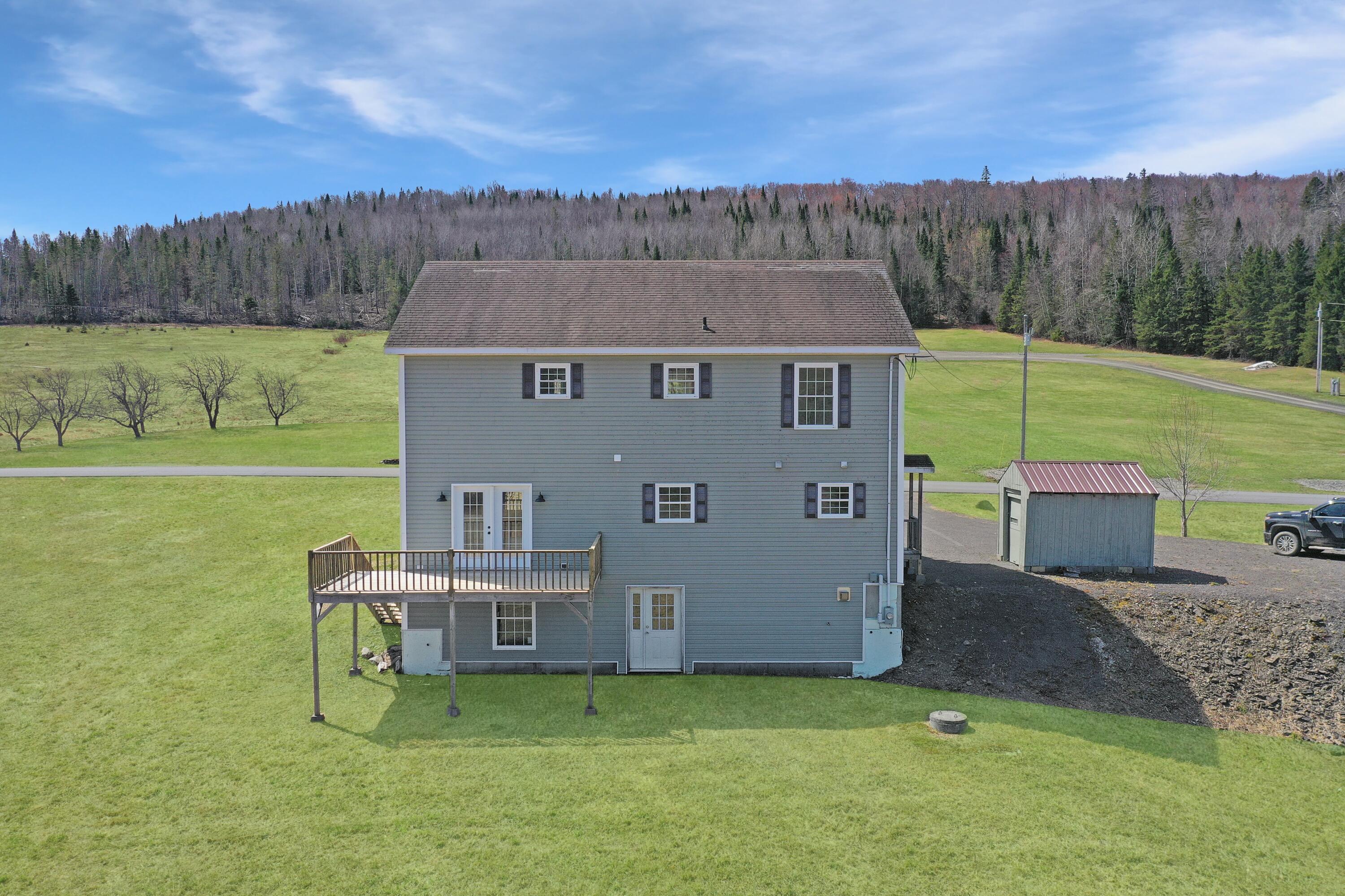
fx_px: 1046
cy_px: 448
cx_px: 672
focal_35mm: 28
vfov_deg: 46.4
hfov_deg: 65.5
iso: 100
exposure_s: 1/500
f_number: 6.3
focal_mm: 10.26
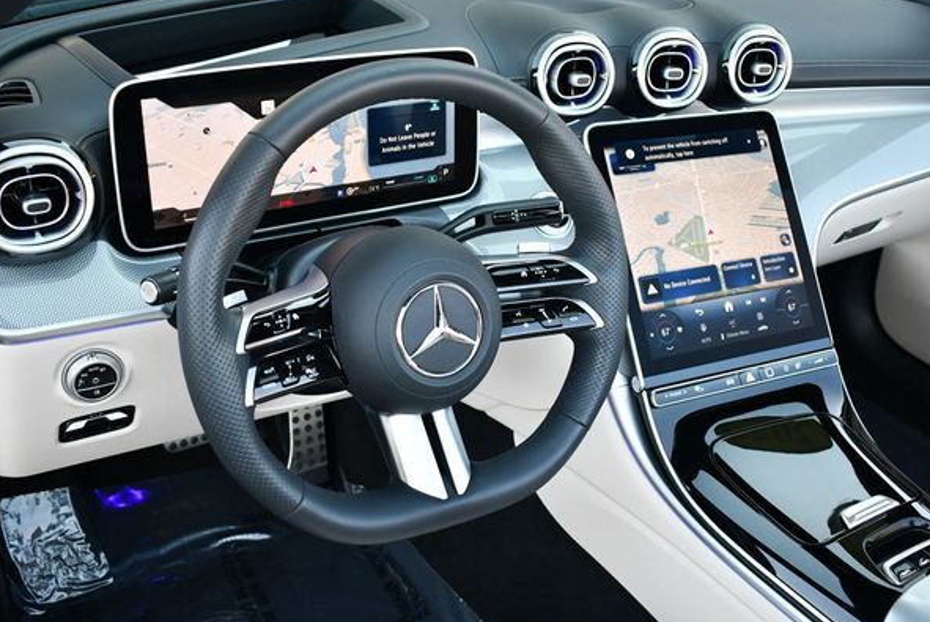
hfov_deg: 49.5
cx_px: 464
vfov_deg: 34.3
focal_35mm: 39
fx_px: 1008
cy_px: 294
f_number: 3.5
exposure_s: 1/250
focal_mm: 18
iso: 640
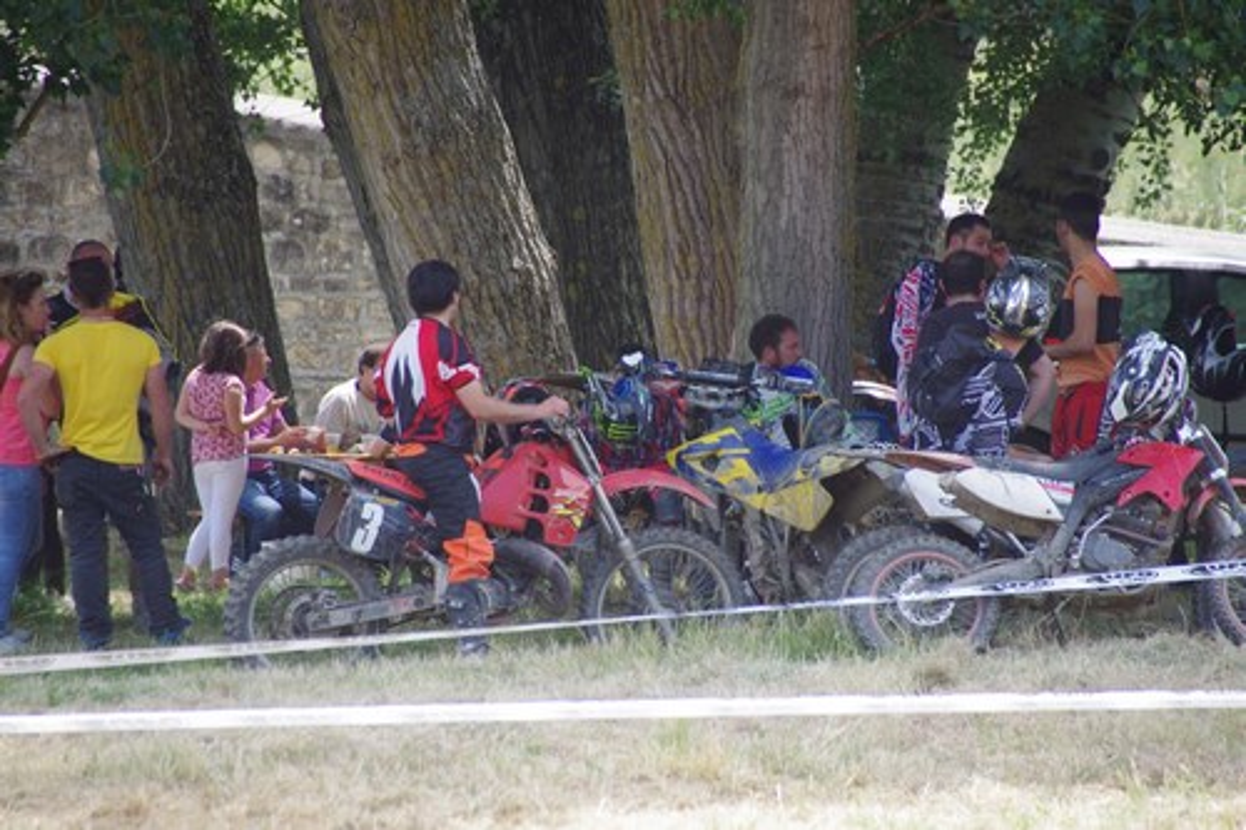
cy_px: 415
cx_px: 623
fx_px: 12974
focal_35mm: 375
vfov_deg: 3.7
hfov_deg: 5.5
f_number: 6.3
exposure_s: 1/100
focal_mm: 250
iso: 200
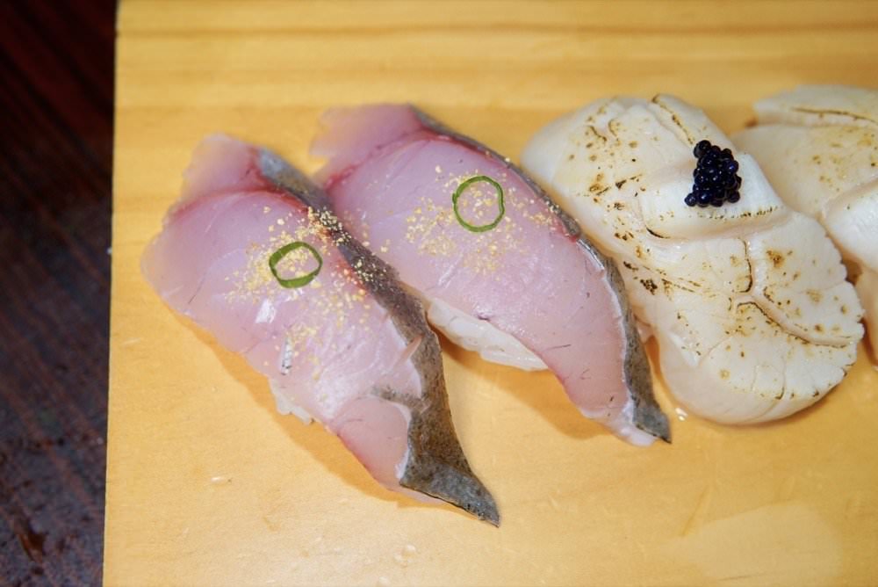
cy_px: 294
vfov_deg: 29.9
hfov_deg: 43.6
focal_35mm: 45
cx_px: 439
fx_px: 1098
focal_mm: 30
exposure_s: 1/60
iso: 500
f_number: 4
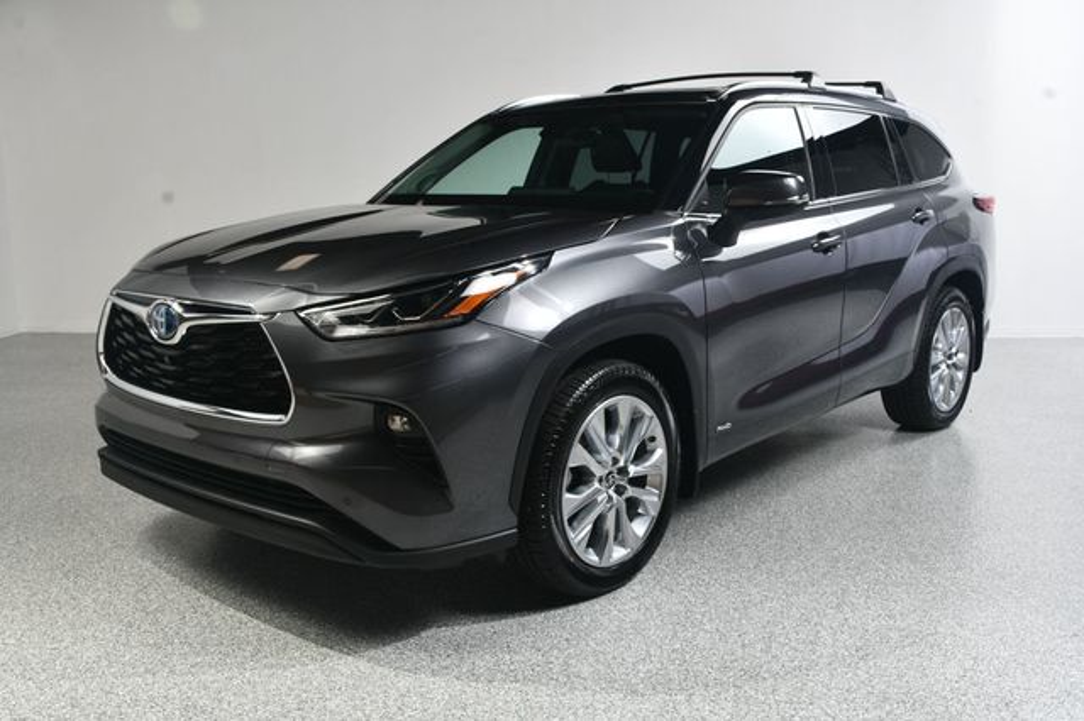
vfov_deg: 38.8
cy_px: 360
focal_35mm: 34
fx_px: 1023
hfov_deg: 55.8
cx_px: 542
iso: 100
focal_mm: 23
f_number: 10
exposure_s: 1/160
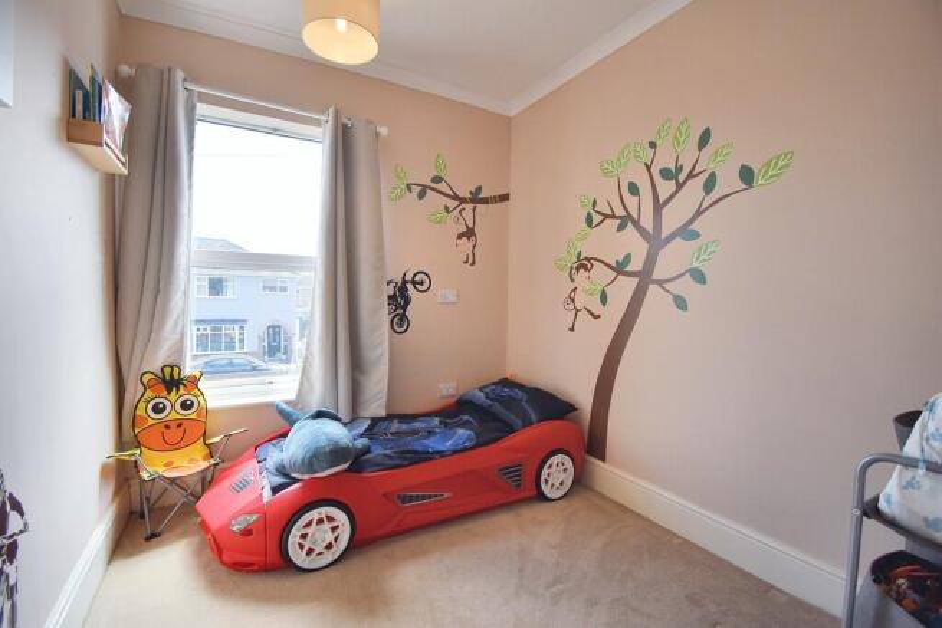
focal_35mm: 15
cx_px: 471
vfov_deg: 77.4
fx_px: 393
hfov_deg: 100.4
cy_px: 314
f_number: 5
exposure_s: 1/100
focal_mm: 10
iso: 100
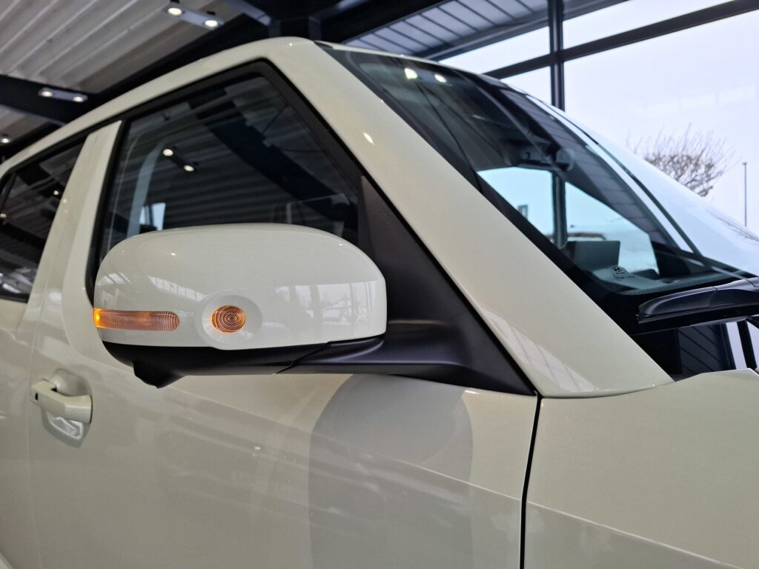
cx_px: 380
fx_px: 504
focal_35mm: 23
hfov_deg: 73.9
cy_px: 284
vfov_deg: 58.9
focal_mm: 5.54
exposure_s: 1/202
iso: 50
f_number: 1.8
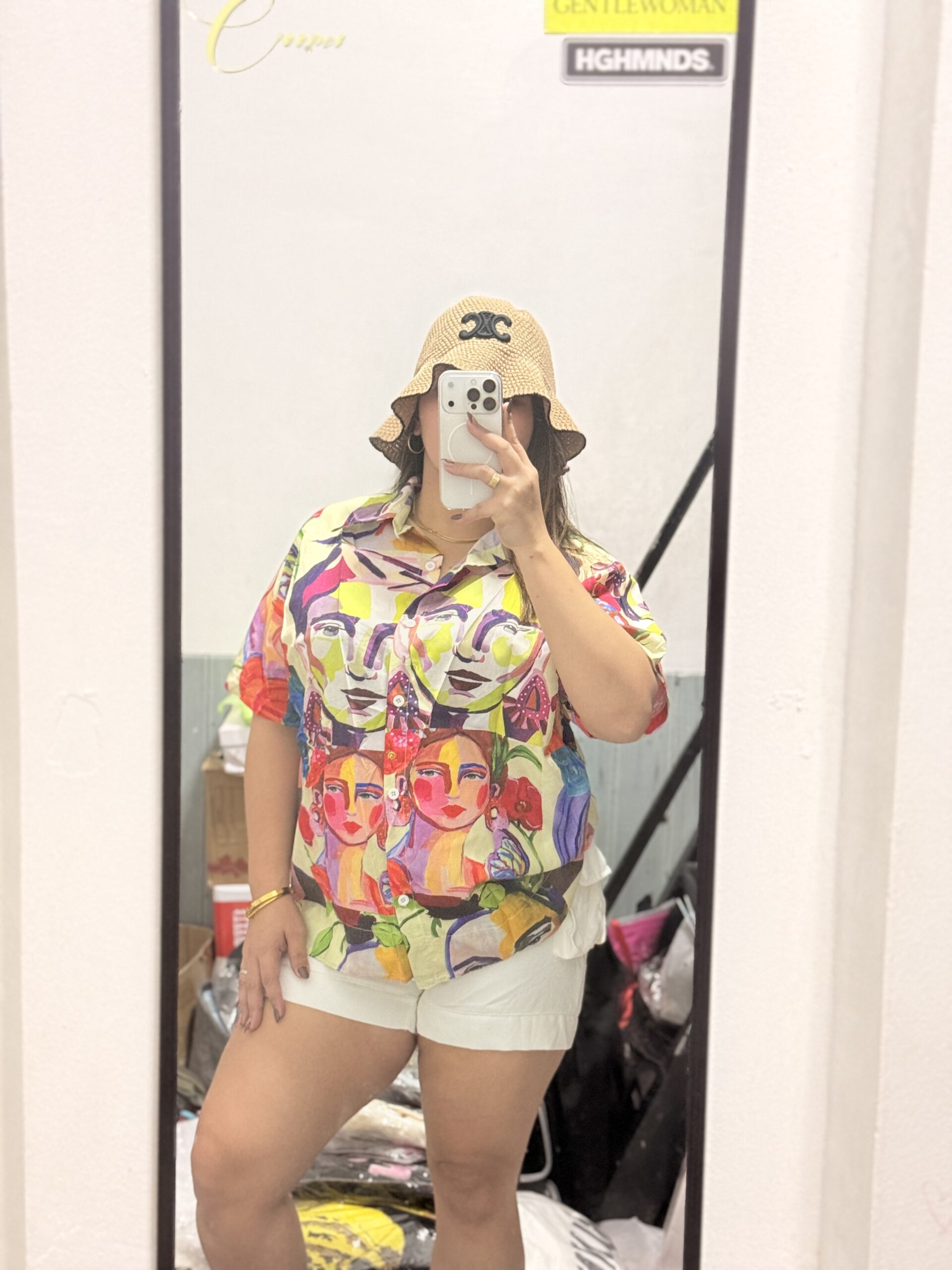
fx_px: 1760
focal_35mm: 48
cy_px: 635
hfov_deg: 30.3
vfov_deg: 39.7
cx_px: 476
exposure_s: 1/40
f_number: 1.78
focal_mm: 6.76
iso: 400
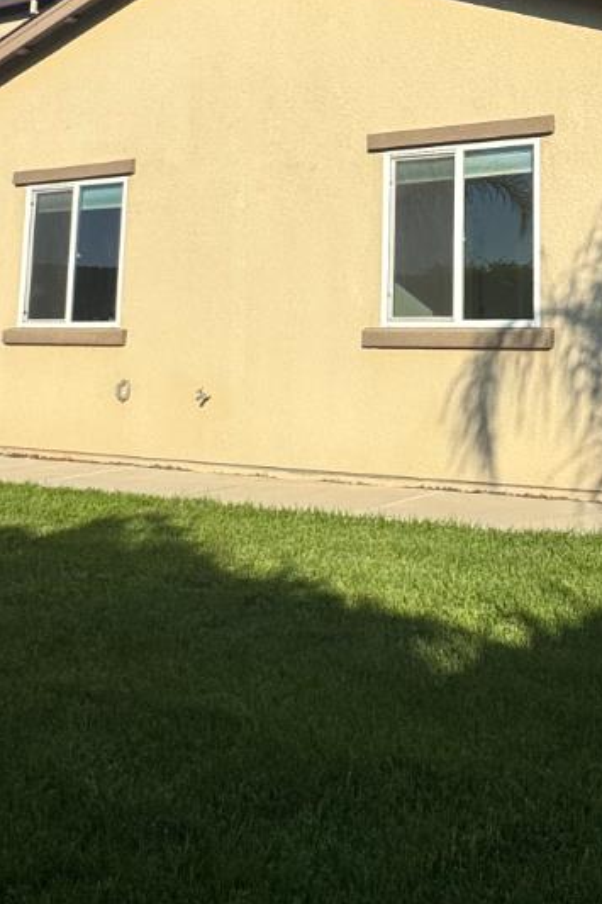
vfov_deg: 45.0
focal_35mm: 41
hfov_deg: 31.2
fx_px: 1029
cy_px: 179
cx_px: 538
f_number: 2.2
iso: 40
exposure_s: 1/2674
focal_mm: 2.22
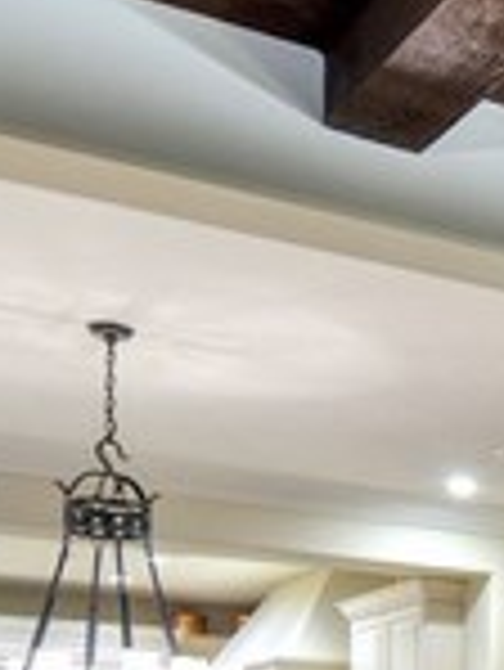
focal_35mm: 74
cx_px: 909
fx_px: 1435
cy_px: 848
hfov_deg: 16.6
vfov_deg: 23.5
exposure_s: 1/2.5
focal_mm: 12
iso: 160
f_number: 7.1
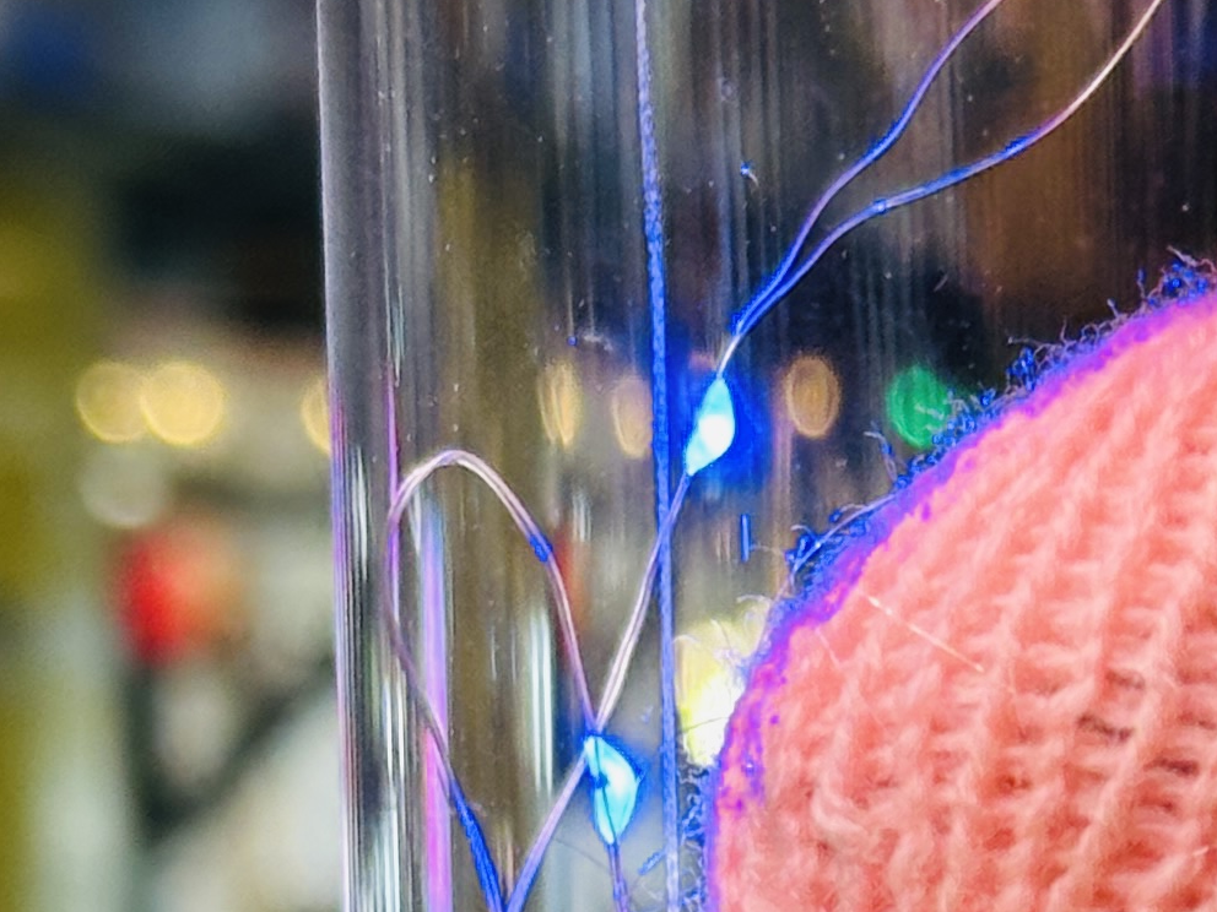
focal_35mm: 195
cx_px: 1399
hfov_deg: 10.0
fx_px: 6856
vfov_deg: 7.4
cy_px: 1493
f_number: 1.78
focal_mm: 6.86
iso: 50
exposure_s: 1/100
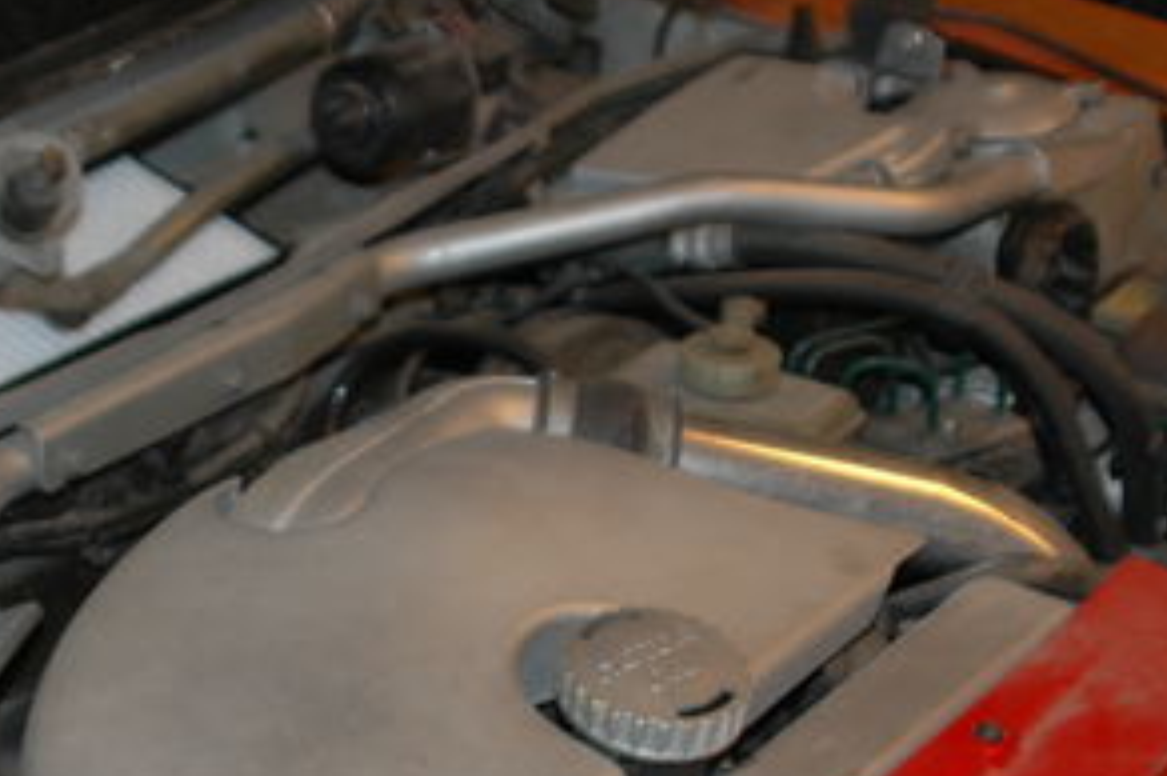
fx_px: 2979
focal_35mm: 92
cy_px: 468
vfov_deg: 14.8
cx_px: 236
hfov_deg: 21.9
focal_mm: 28
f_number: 3.5
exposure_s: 1/60
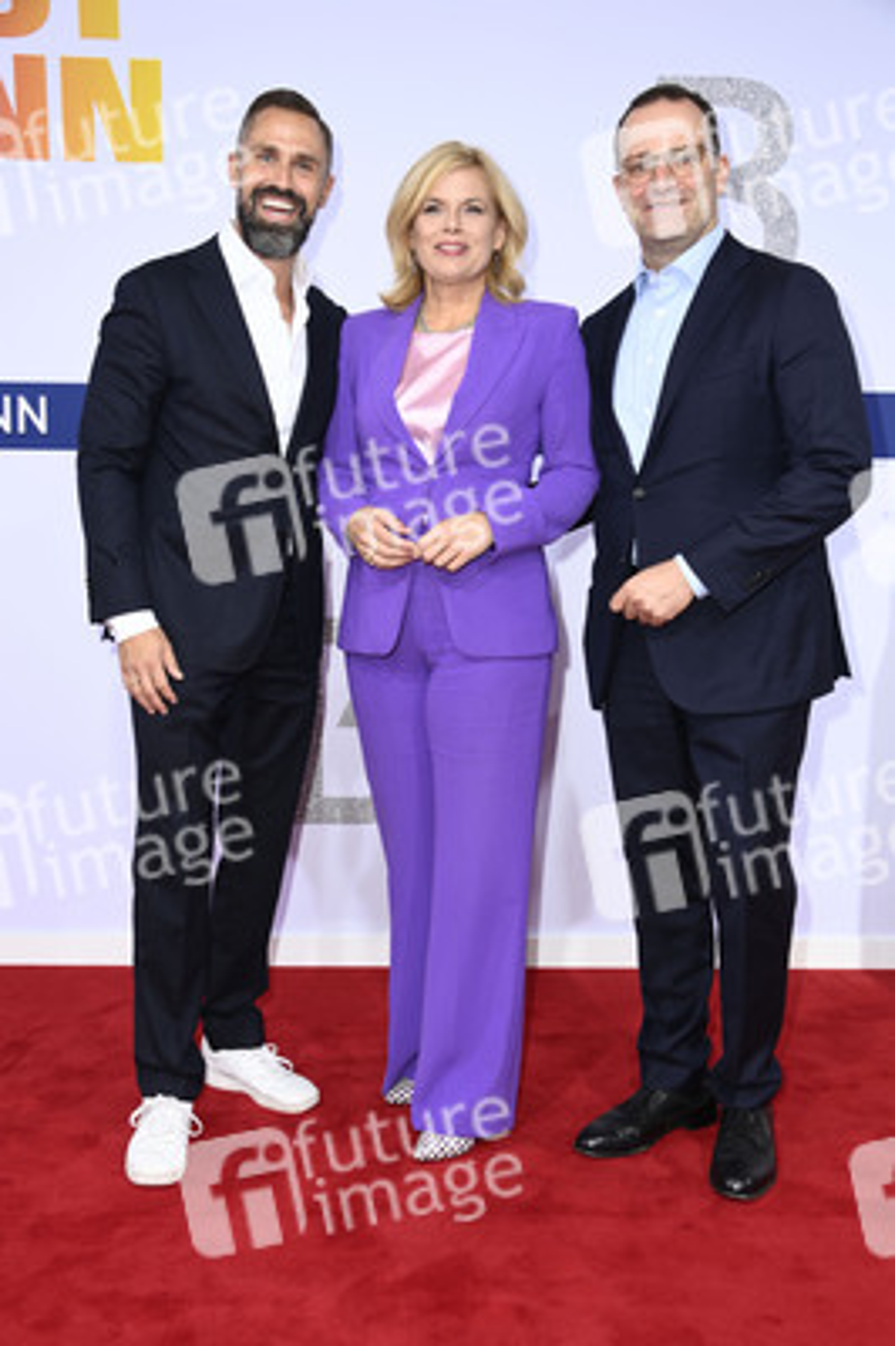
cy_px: 673
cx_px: 448
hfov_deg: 36.8
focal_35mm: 36
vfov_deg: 53.2
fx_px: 1345
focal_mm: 36
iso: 800
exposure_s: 1/200
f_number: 5.6
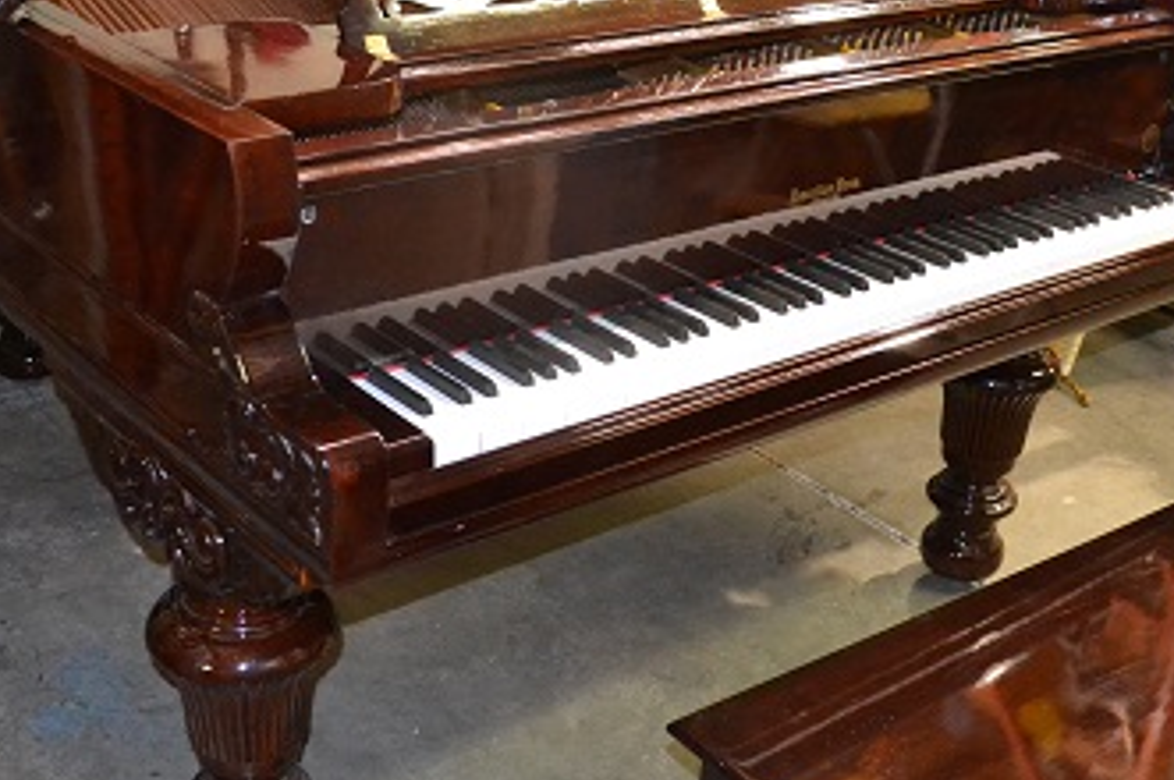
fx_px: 1596
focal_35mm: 49
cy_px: 337
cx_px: 692
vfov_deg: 27.4
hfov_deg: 40.2
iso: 3200
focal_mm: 18
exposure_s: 1/60
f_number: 3.5
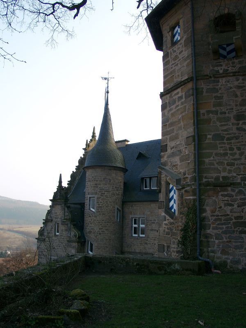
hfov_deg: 41.8
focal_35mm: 34
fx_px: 322
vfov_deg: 54.0
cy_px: 164
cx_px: 123
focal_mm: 7.13
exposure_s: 1/306
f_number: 4
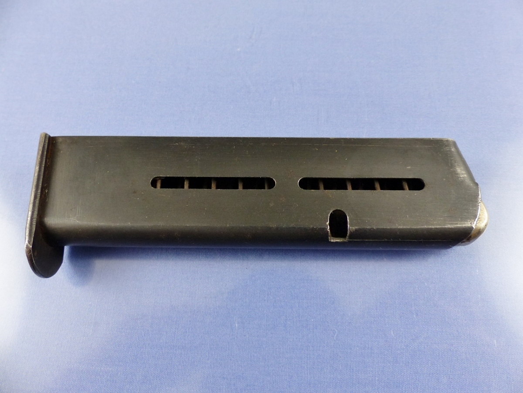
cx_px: 262
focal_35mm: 25
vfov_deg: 54.9
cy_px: 196
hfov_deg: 69.4
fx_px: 378
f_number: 2.8
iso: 250
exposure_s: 1/60
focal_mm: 4.5
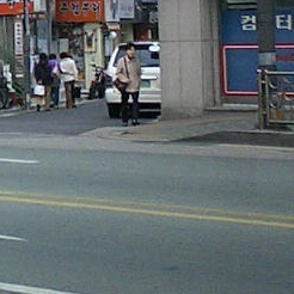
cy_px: -73
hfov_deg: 10.0
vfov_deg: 10.1
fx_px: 1634
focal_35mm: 170
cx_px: -154
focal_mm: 5.6
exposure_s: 1/250
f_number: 3.5
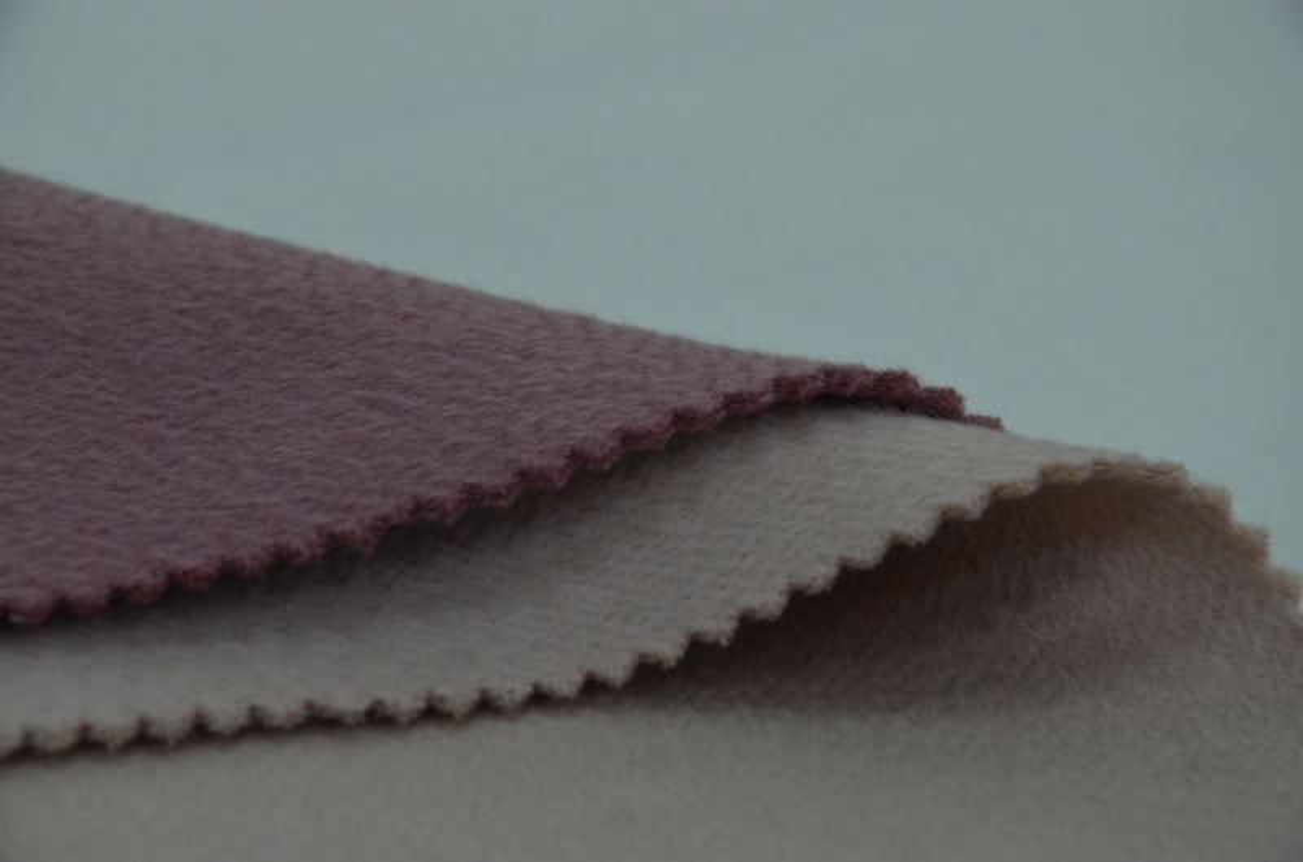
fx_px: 5686
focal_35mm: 158
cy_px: 431
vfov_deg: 8.7
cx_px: 652
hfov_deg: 13.1
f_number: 9
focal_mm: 105
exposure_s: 1/30
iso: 800
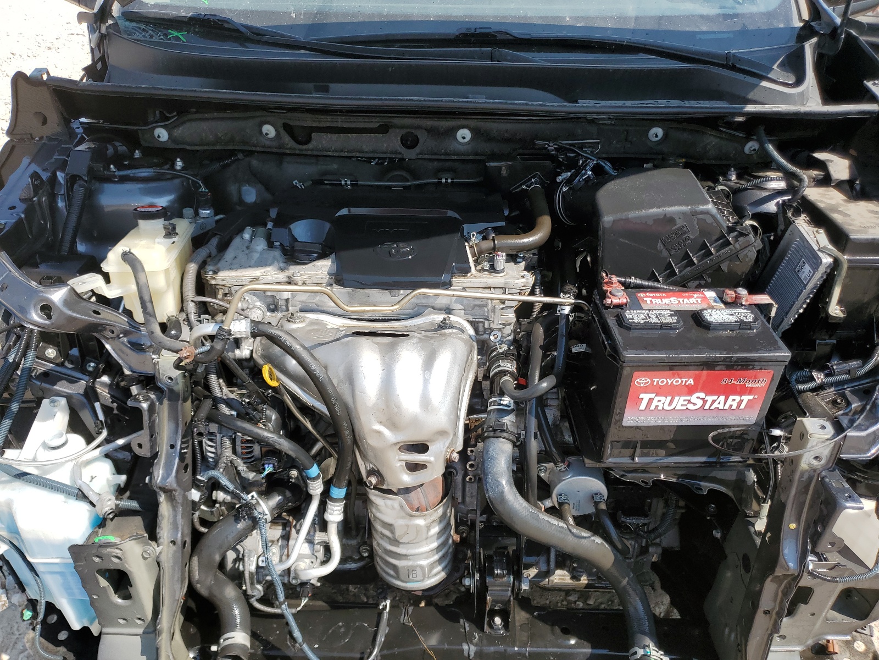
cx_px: 440
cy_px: 330
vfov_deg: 53.1
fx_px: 660
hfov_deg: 67.3
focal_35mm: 26
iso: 50
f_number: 1.5
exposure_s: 1/2000
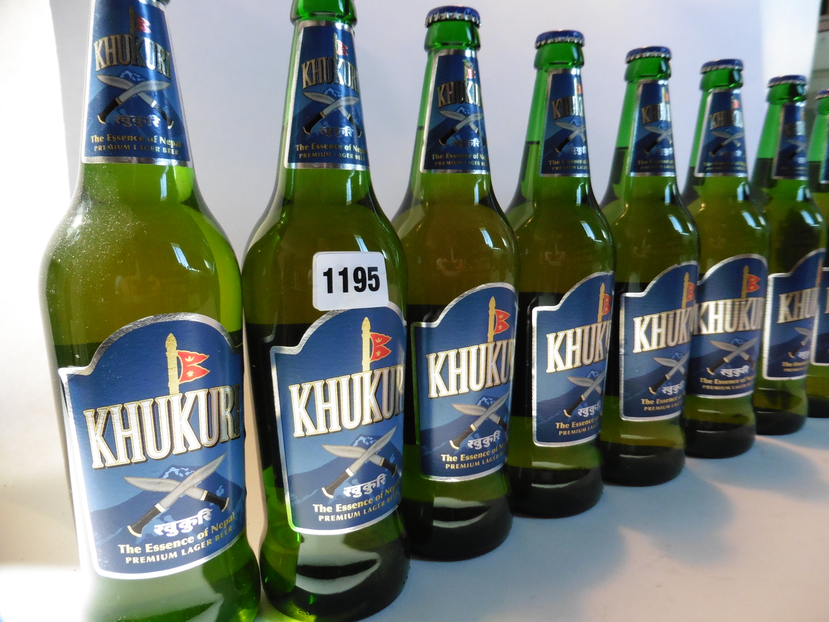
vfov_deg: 56.8
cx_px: 414
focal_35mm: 24
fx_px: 575
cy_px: 311
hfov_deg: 71.6
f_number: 3.3
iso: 400
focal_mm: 4.3
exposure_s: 1/60
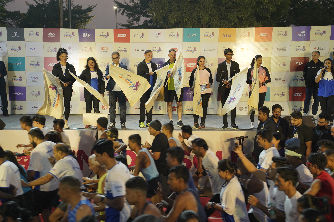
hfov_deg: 39.6
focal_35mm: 50
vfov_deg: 27.0
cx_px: 167
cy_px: 111
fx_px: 464
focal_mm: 50
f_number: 3.2
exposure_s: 1/160
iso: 800
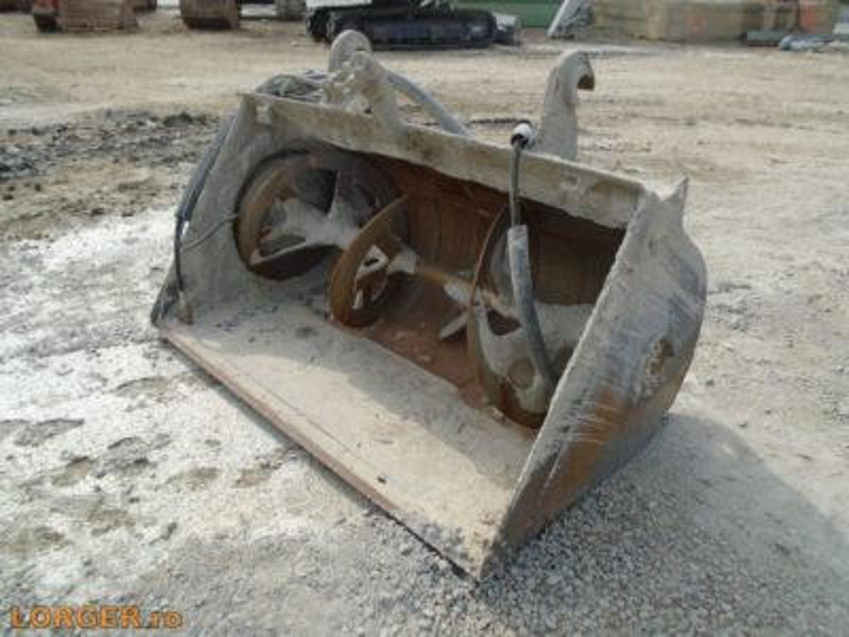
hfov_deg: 67.3
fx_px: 638
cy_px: 318
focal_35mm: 26
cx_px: 424
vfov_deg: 53.1
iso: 100
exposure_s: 1/1000
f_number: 3.2
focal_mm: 4.6
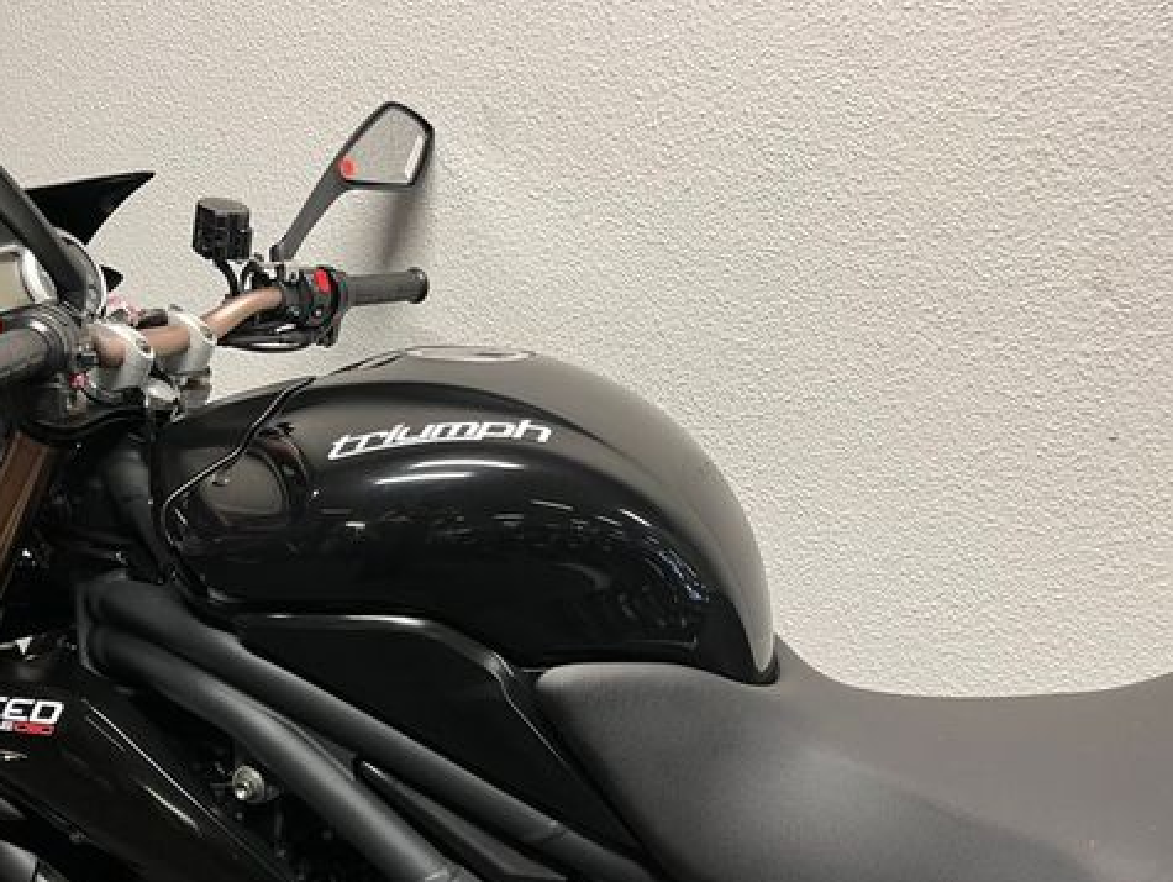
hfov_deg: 51.6
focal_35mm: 35
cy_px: 524
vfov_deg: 40.6
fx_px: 1187
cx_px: 385
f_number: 1.6
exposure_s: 1/50
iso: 100
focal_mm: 5.1
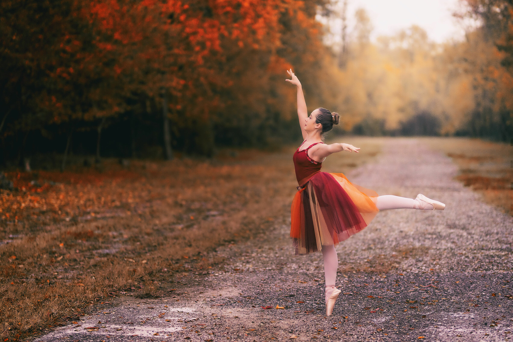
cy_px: 171
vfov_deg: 16.1
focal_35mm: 85
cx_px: 256
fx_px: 1211
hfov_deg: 23.9
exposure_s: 1/800
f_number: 1.4
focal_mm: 85
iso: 2000
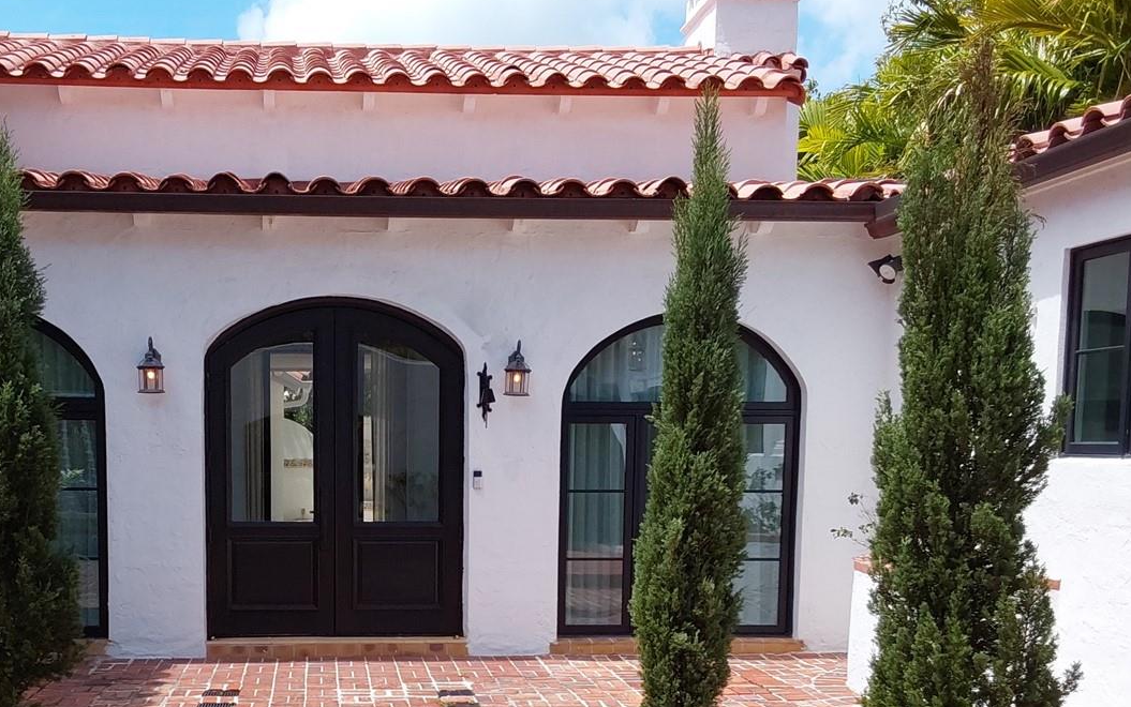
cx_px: 354
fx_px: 1387
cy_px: 584
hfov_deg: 43.6
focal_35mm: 45
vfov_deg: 27.9
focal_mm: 2.91
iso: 50
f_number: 1.9
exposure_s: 1/1506
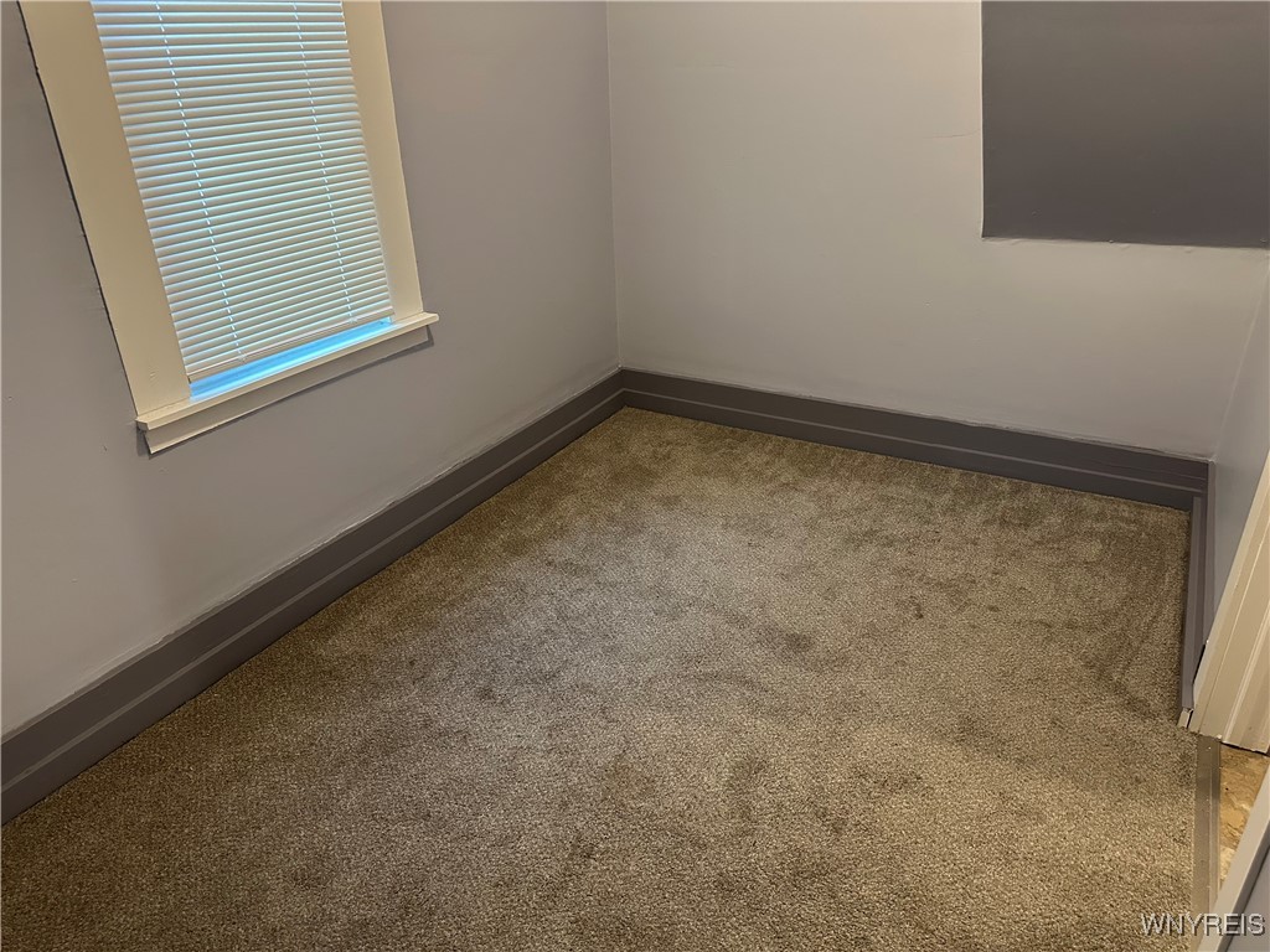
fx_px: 881
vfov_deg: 56.8
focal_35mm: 24
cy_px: 476
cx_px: 635
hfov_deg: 71.6
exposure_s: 1/60
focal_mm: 6.86
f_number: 1.78
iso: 500
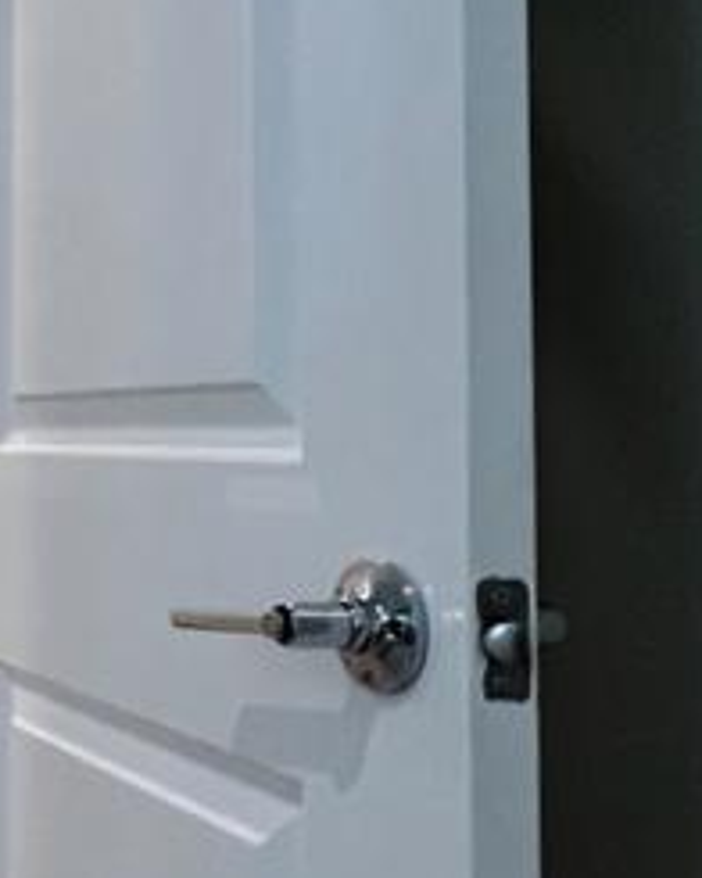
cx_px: -405
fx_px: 1376
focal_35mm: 53
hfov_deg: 22.4
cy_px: 355
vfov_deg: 35.2
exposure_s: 1/120
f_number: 1.8
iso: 200
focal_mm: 1.57
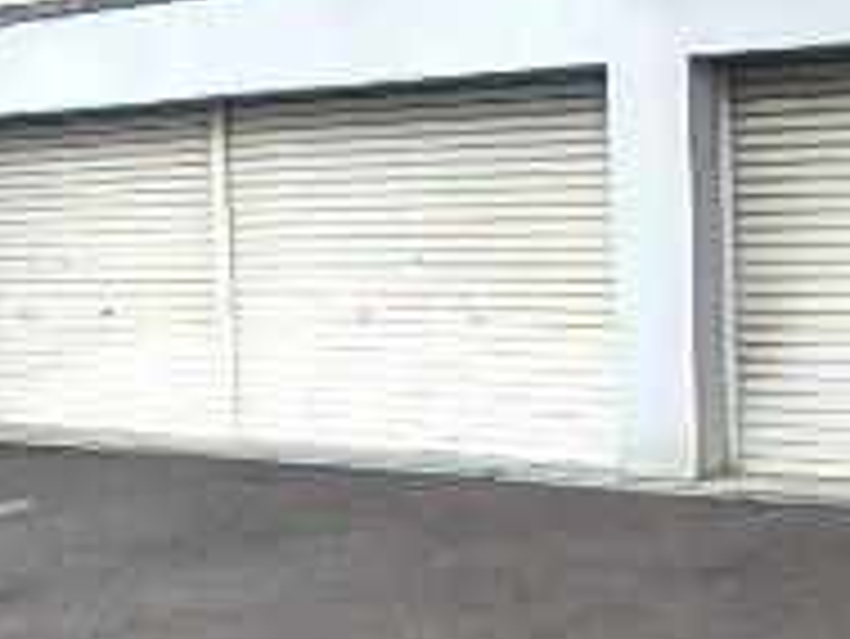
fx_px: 1745
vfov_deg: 20.7
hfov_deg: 27.0
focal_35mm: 71
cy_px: 315
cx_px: 207
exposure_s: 1/60
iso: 125
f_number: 3.5
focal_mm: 3.7
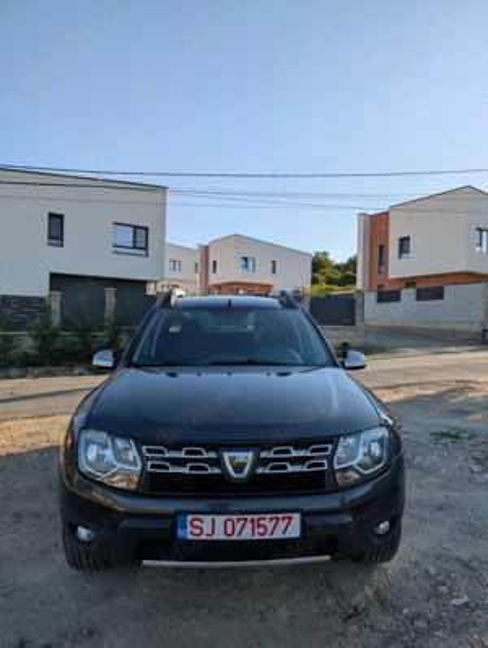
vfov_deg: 71.5
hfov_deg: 57.0
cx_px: 244
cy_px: 324
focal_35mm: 24
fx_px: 450
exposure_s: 1/844
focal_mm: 6.9
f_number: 1.68
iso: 21
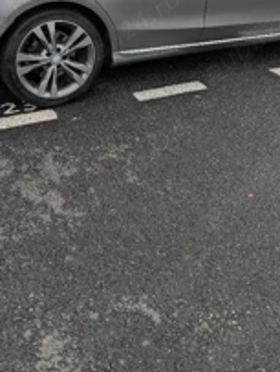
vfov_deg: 38.3
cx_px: 157
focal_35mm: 47
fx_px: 505
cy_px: 57
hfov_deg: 30.9
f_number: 1.68
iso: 17
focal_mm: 6.9
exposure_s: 1/417
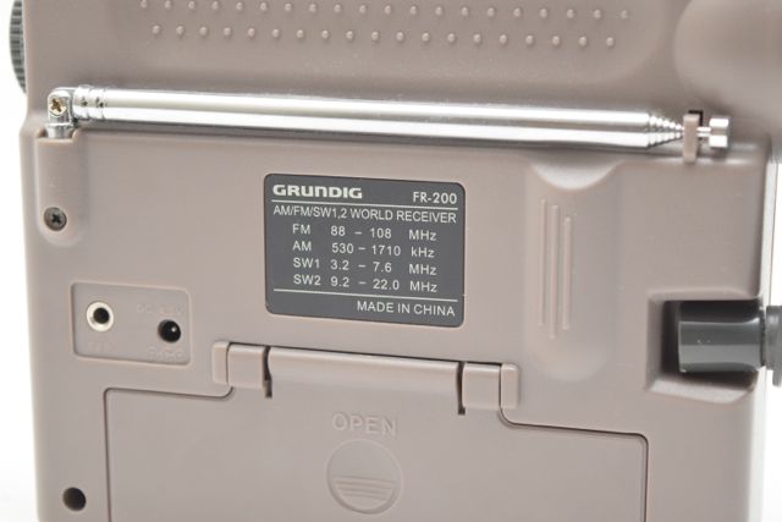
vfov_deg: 16.6
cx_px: 391
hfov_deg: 24.6
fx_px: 1792
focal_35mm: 82
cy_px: 261
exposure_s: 1/125
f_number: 5.6
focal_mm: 55
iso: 800
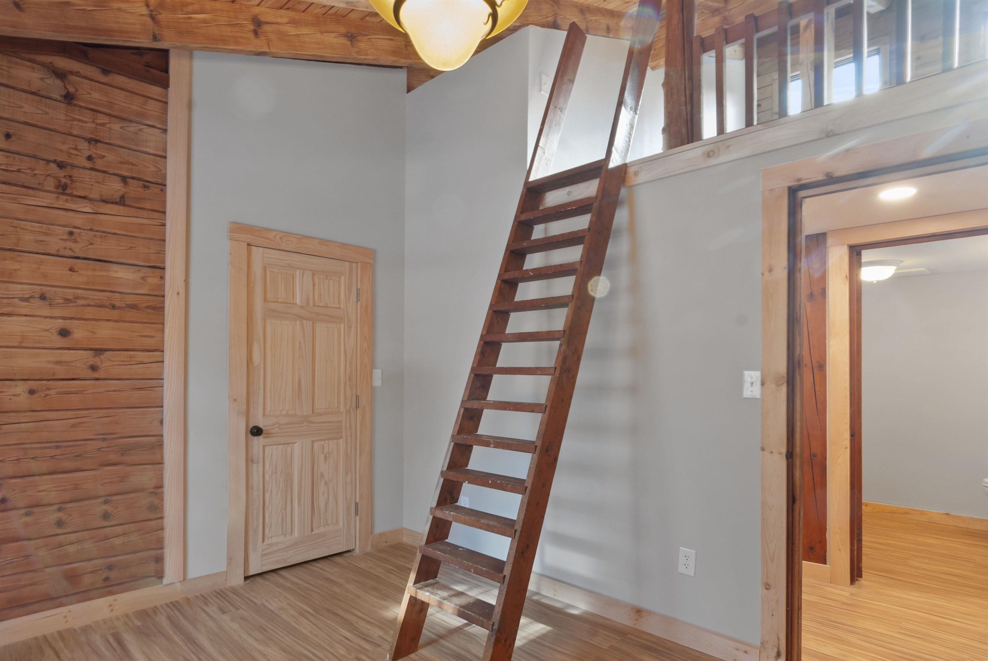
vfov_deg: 67.5
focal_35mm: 18
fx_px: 495
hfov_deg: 89.9
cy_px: 330
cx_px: 494
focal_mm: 12
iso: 200
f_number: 10
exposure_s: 1.1
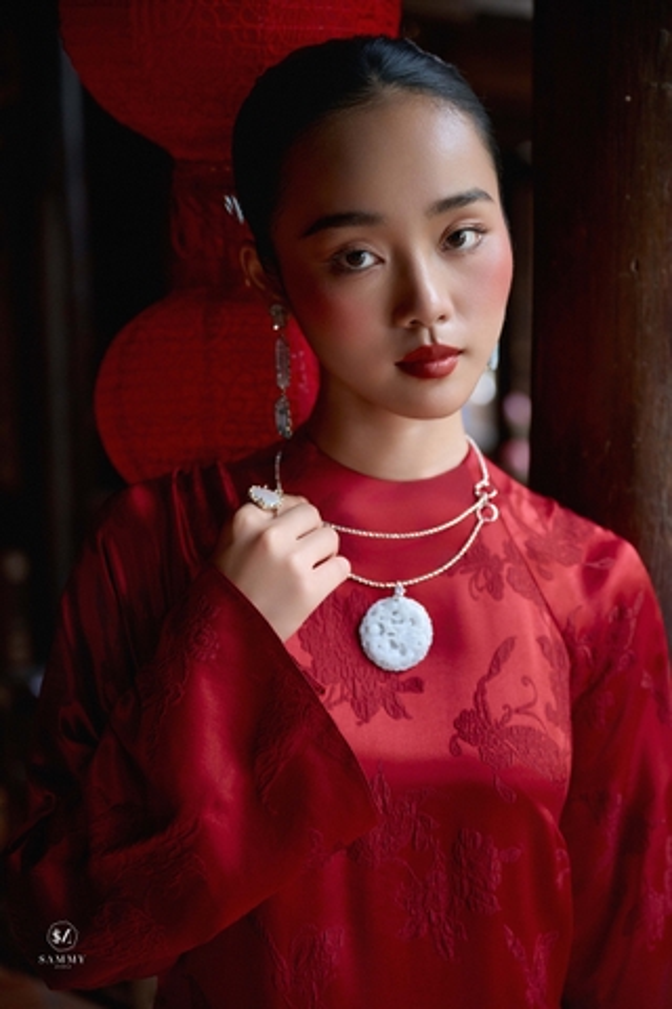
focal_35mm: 59
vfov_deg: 33.9
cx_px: 336
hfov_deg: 23.0
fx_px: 1652
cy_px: 504
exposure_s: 1/125
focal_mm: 59
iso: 500
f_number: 2.8
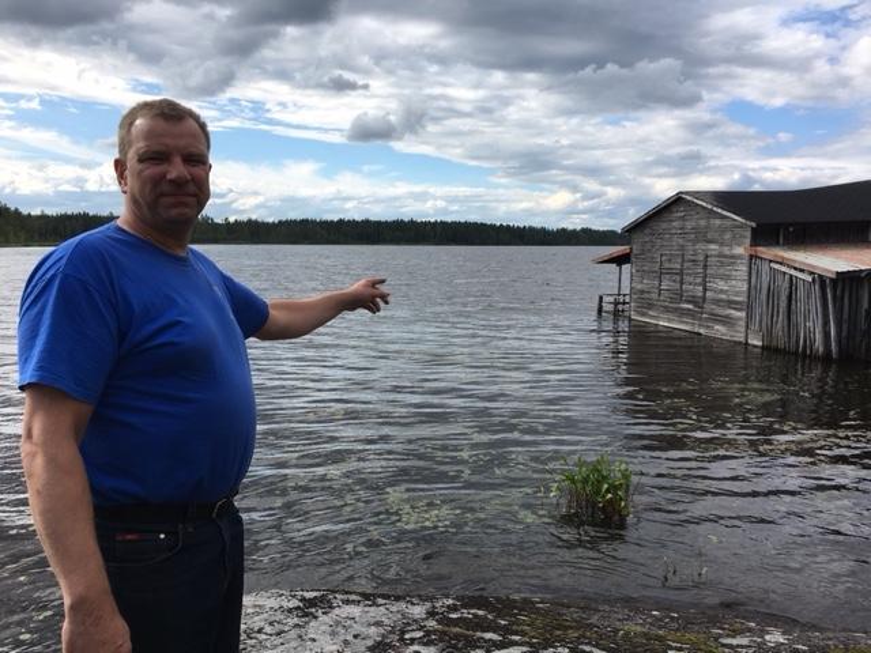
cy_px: 326
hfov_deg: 61.7
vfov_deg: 48.2
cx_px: 436
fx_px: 730
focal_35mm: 29
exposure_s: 1/1399
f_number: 2.2
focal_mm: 4.15
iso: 25
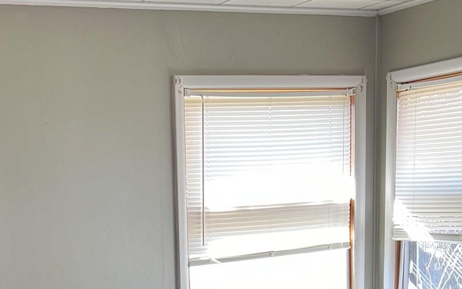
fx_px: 944
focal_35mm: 75
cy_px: 398
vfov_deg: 16.2
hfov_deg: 26.9
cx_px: 88
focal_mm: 5.7
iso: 125
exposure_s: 1/100
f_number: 1.5
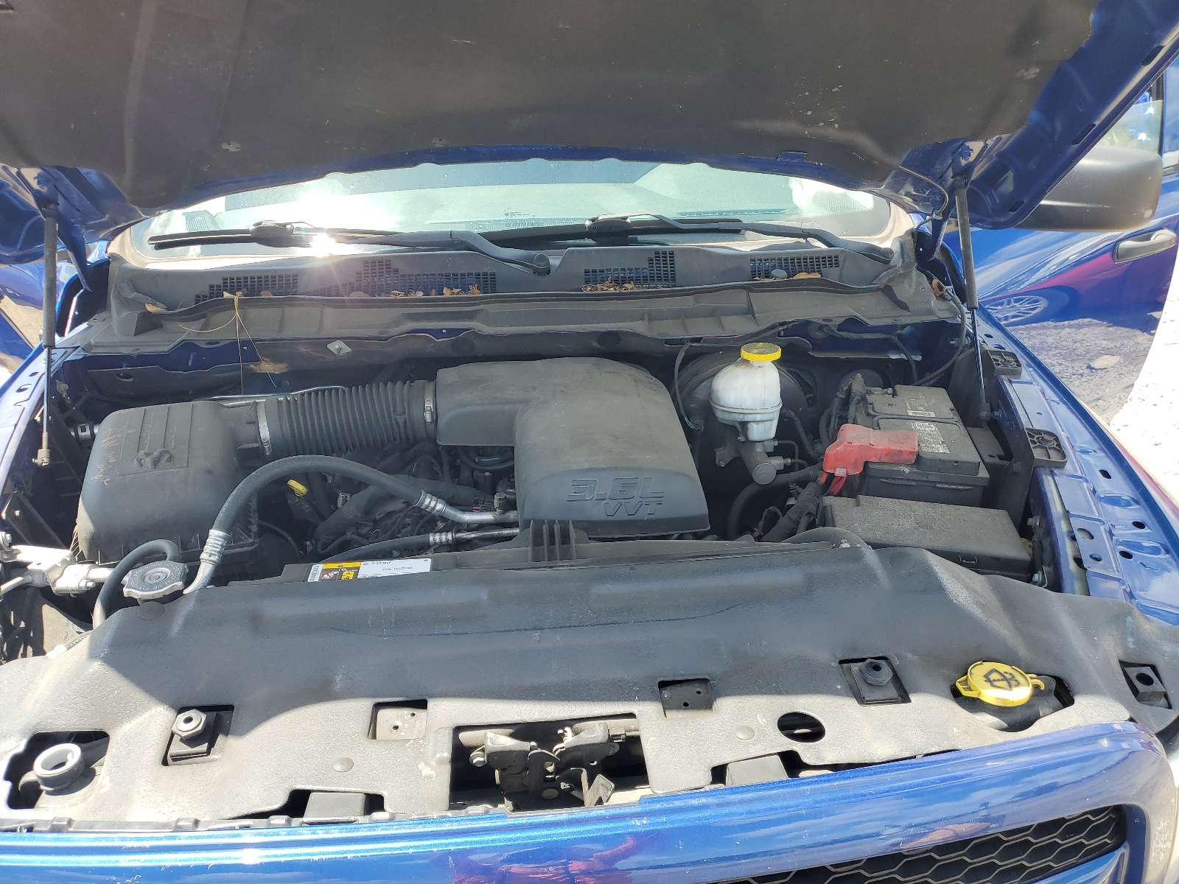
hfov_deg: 67.3
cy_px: 442
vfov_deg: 53.1
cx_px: 590
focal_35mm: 26
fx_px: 886
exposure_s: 1/625
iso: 50
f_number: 1.5
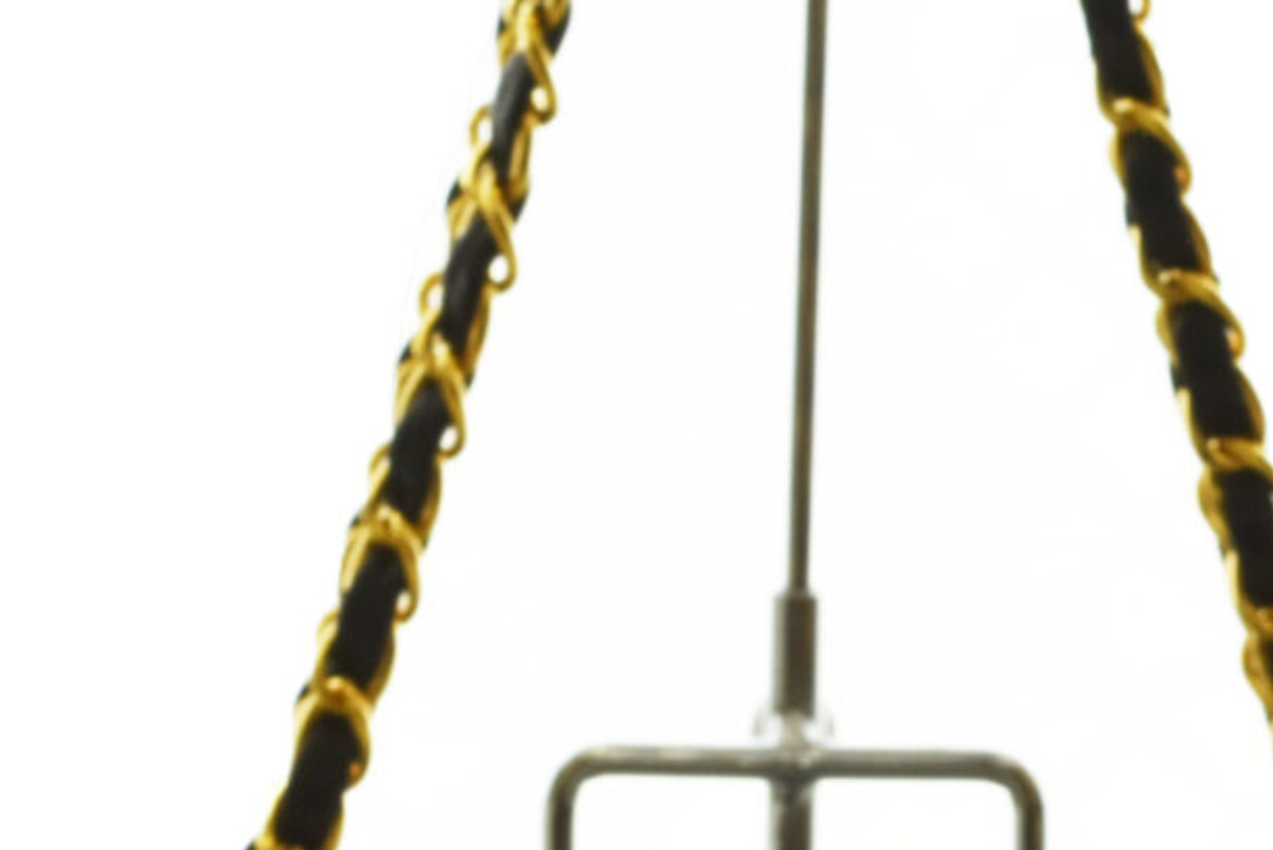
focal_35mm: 564
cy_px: 1335
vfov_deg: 2.4
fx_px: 19947
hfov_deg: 3.7
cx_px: 885
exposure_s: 1/40
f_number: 14
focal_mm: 90
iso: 100
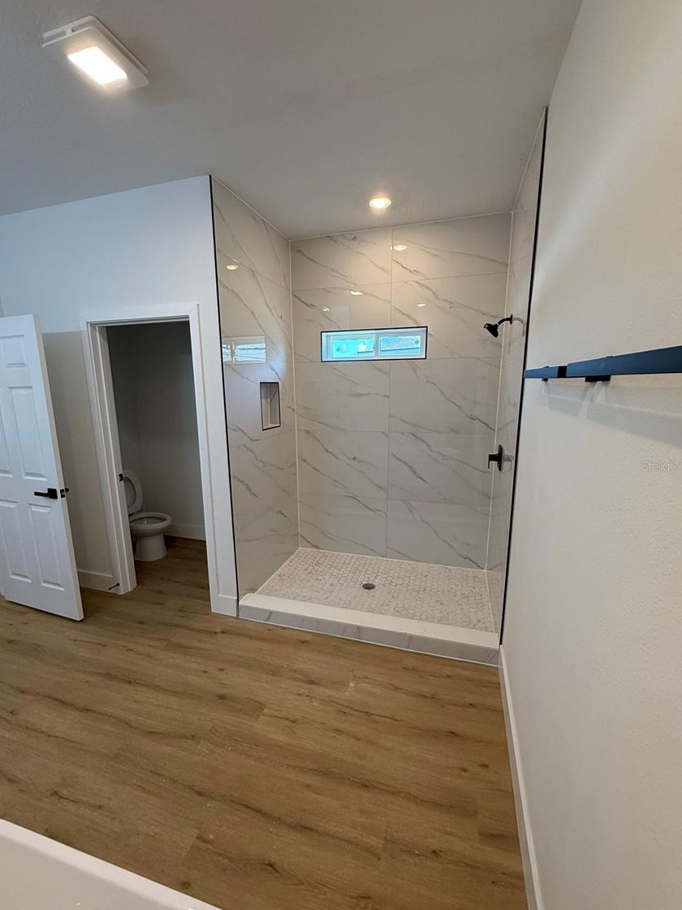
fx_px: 394
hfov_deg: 81.7
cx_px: 334
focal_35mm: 15
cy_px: 466
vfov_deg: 98.2
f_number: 2.2
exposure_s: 1/120
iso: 200
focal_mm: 2.22
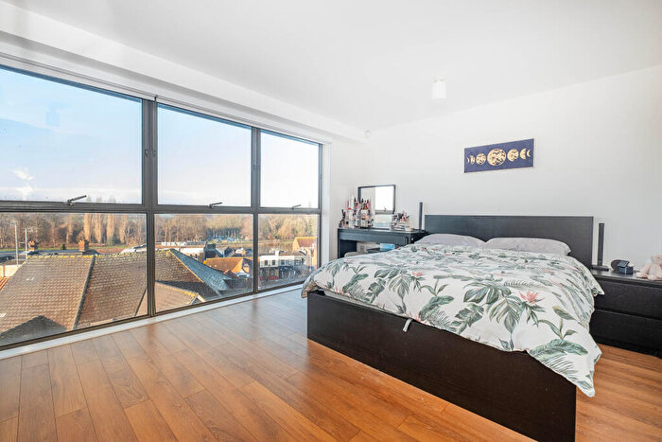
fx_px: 276
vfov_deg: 77.4
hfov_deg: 100.4
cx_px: 331
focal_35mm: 15
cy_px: 221
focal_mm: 10
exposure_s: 1/80
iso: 400
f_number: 6.4
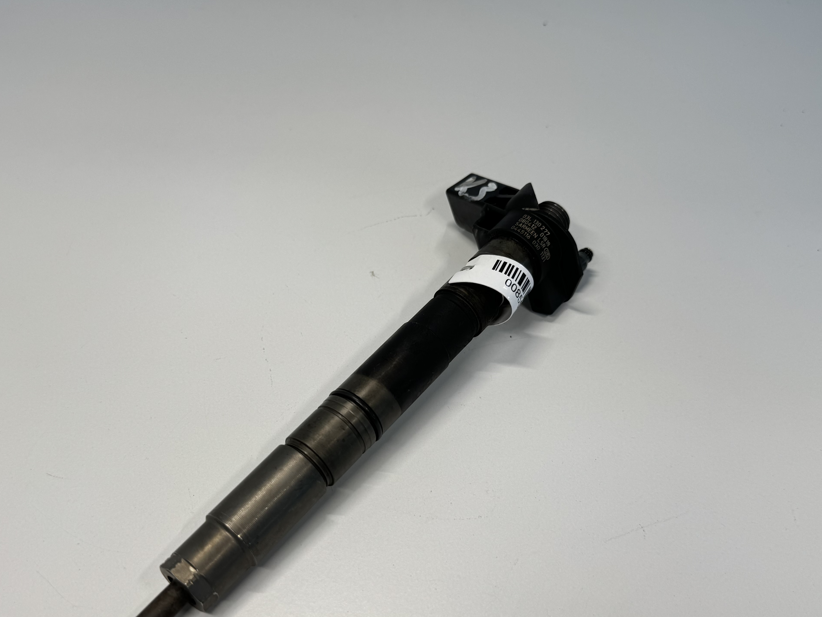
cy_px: 371
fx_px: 855
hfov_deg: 51.3
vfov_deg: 39.5
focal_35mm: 36
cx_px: 383
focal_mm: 6.76
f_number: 1.78
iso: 80
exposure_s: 1/588
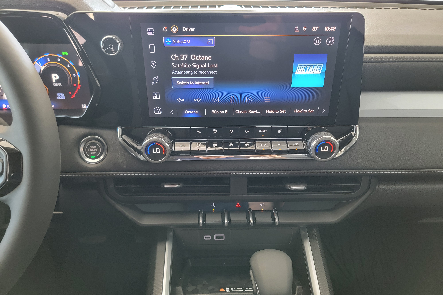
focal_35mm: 25
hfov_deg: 71.5
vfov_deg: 51.3
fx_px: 308
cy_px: 145
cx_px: 222
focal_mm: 6.7
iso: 400
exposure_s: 1/40
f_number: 1.8
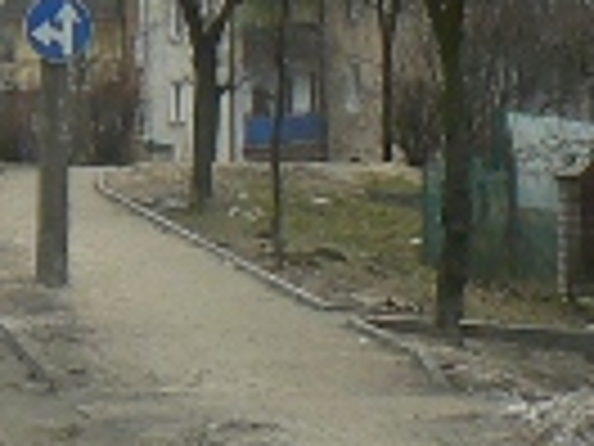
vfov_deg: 6.8
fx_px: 3741
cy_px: 77
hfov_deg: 8.6
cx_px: -549
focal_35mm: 218
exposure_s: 1/60
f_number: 4
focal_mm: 6
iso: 80
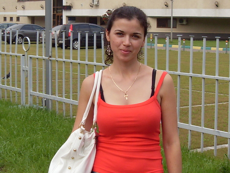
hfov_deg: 50.1
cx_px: 115
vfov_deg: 38.7
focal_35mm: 37
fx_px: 246
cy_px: 86
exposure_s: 1/125
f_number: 7
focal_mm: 6.3
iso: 80
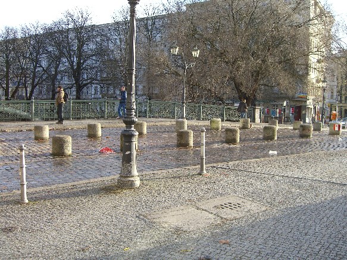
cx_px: 174
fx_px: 381
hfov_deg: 49.0
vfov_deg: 37.7
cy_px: 130
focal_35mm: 38
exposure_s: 1/250
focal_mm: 7.9
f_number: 2.8
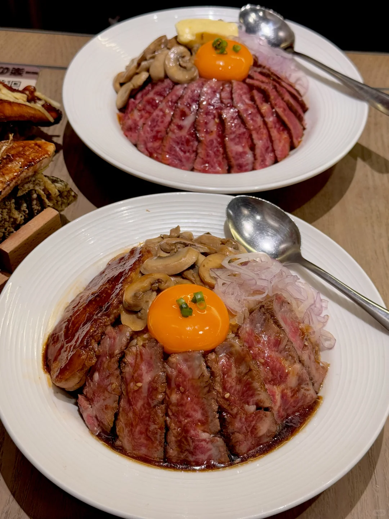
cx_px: 194
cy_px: 260
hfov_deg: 30.3
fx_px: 719
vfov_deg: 39.7
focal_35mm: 48
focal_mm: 6.76
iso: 50
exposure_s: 1/50
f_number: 1.78
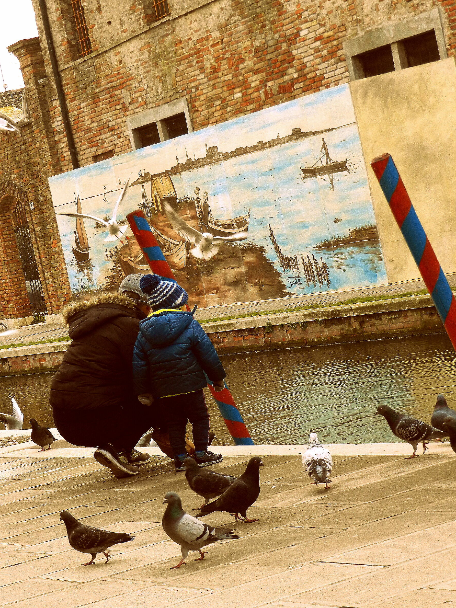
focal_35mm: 116
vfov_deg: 17.0
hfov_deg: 12.8
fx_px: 2038
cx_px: 227
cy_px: 303
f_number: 4.8
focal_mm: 20.5
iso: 250
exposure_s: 1/250
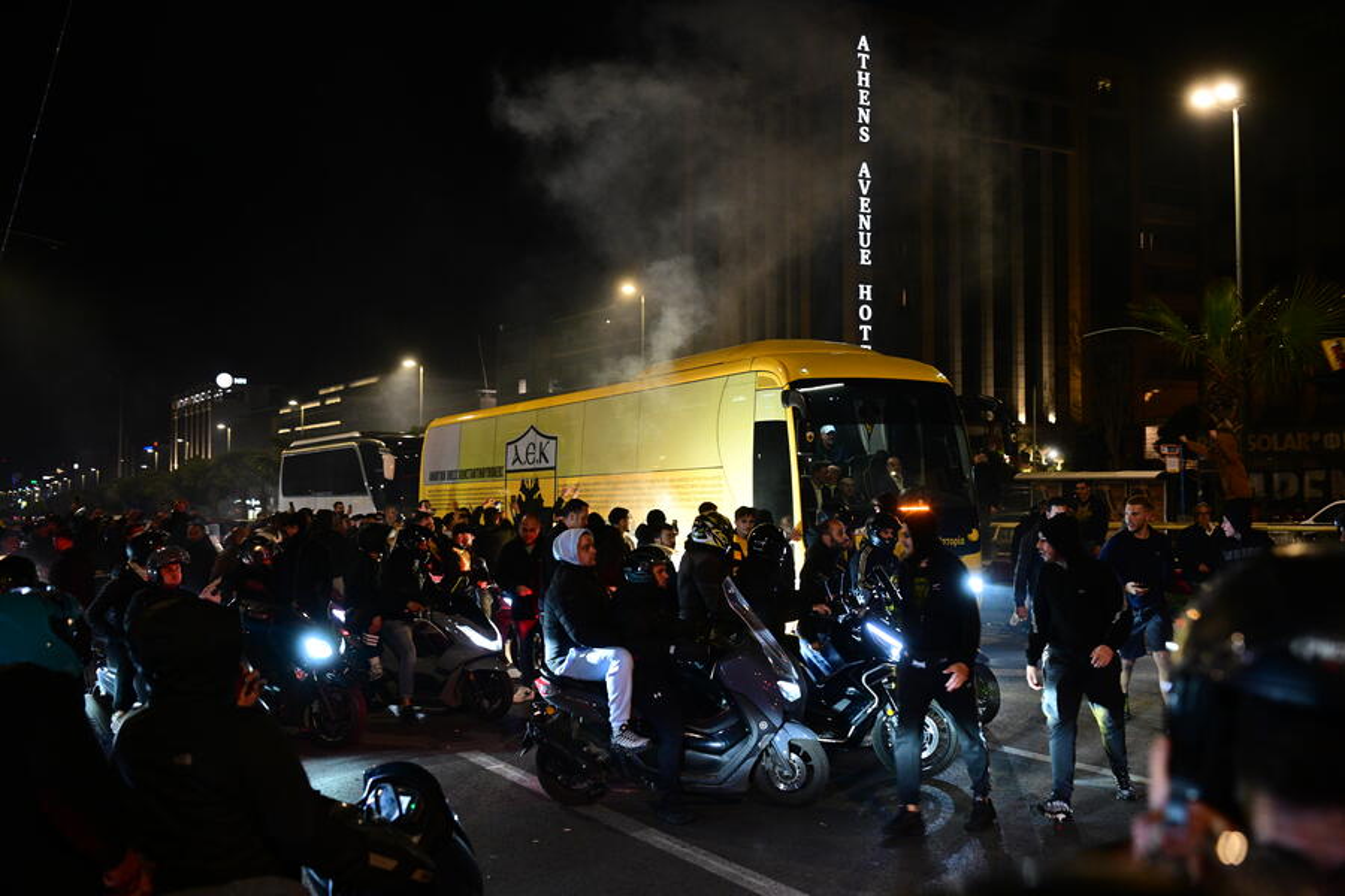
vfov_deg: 37.9
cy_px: 448
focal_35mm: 35
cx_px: 672
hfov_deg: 54.4
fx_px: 1308
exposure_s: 1/125
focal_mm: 35
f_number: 2.8
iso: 1600
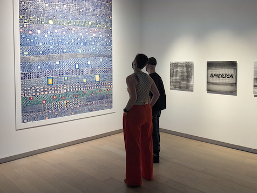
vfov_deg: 41.6
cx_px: 130
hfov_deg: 54.0
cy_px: 76
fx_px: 252
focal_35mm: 34
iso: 700
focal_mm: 4.38
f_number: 1.73
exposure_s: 1/120
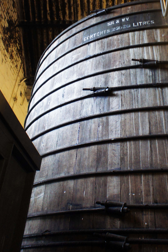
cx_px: 103
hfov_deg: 34.0
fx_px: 273
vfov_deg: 47.8
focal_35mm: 39
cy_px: 65
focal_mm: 16
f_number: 2.8
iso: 1000
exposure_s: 1/30
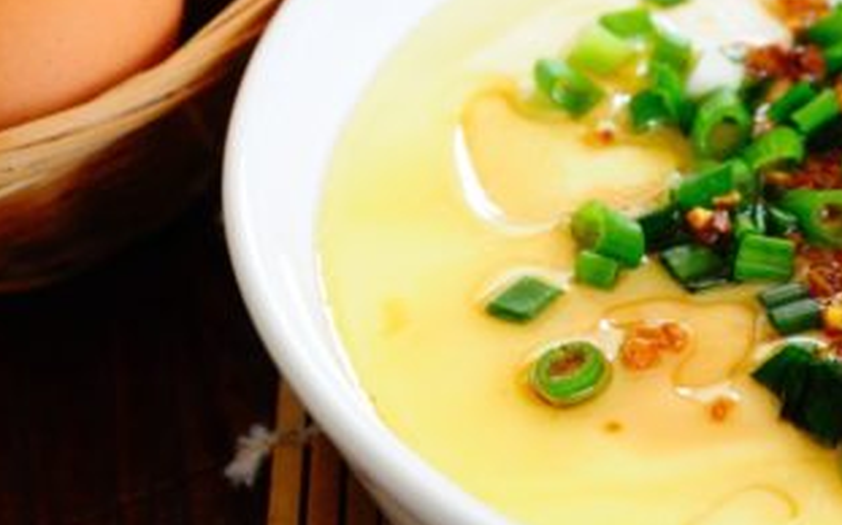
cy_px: 239
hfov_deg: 22.3
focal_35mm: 92
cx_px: 648
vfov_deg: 14.2
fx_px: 2110
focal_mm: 32
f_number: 6.7
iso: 3200
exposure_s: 1/750
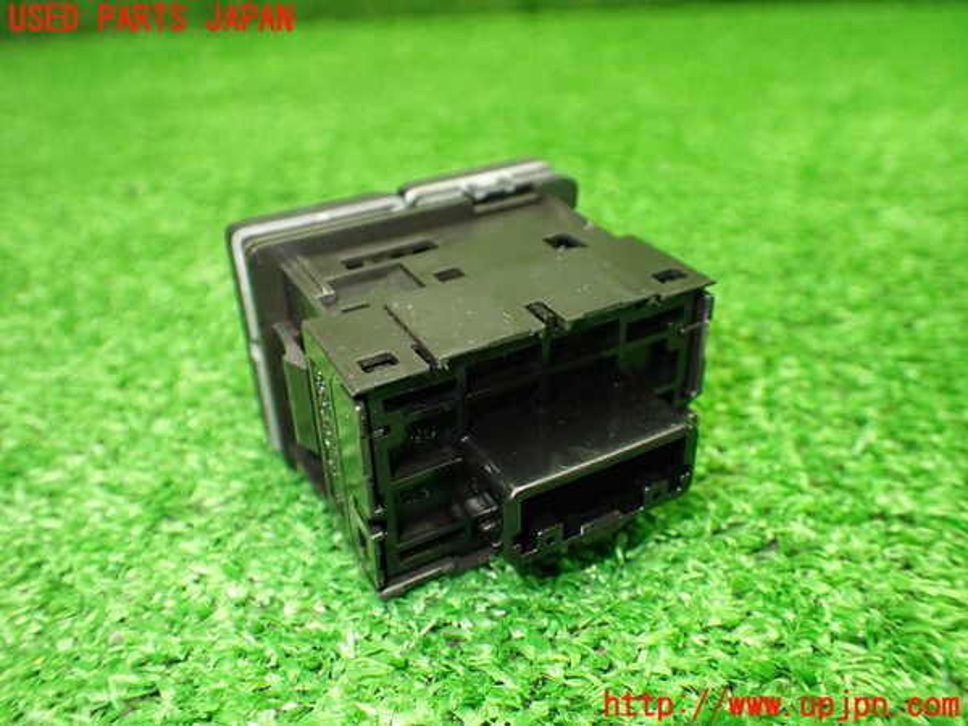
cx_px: 484
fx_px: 839
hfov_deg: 60.0
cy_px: 363
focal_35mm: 30
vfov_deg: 46.8
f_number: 2.3
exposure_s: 1/100
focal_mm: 5.4
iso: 800
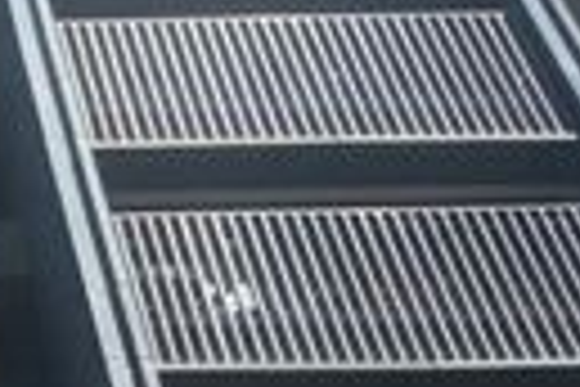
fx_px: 3238
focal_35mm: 201
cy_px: 706
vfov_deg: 6.7
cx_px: -499
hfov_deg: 9.7
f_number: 1.8
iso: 25
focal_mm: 4.25
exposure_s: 1/954
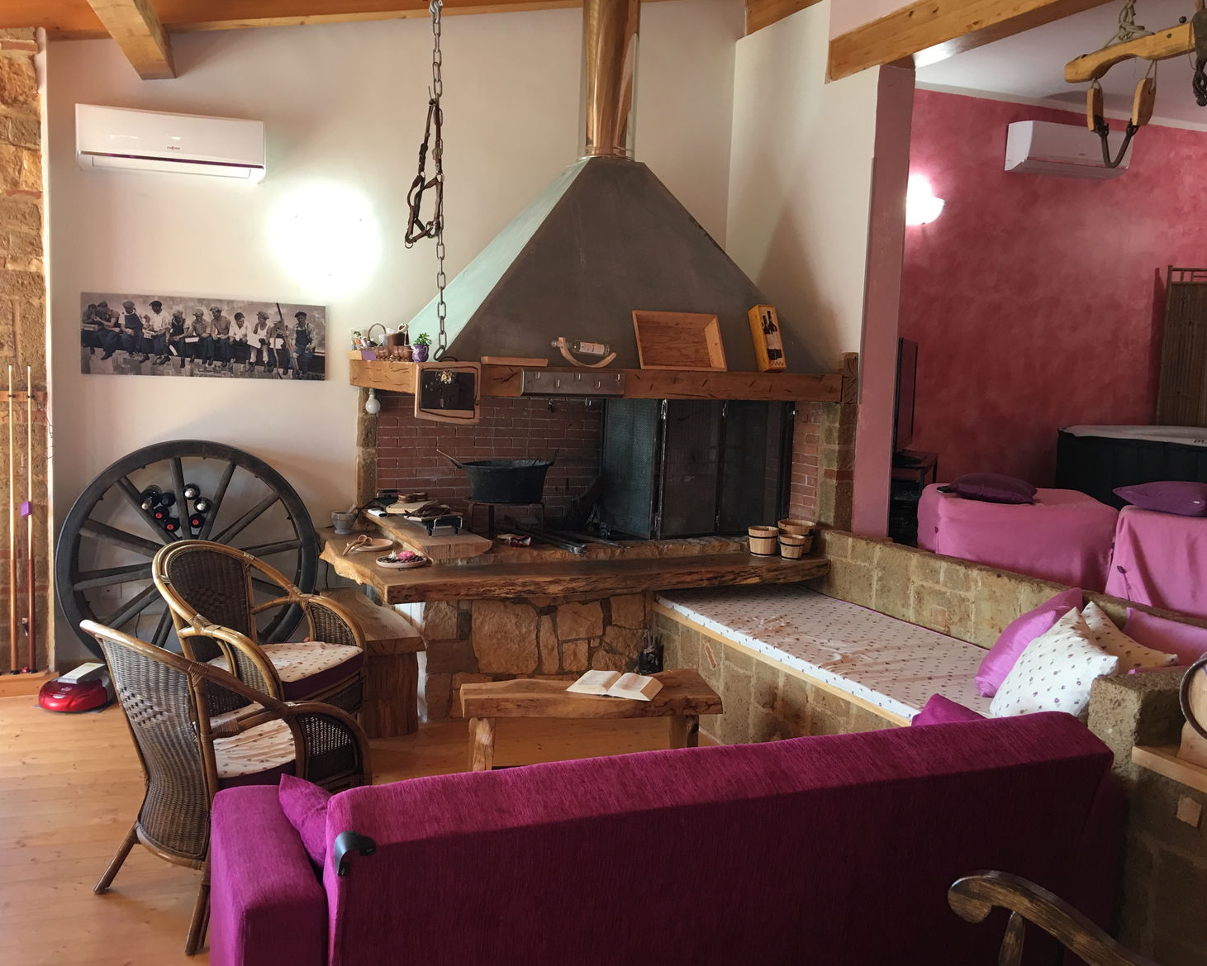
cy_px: 479
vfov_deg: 47.1
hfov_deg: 57.1
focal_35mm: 31
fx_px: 1107
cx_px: 554
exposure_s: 1/17
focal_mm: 4.15
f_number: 2.2
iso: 40
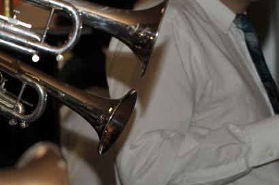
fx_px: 2608
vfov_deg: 4.1
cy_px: 86
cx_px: 22
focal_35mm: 337
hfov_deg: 6.1
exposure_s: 1/60
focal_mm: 90
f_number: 5
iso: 200
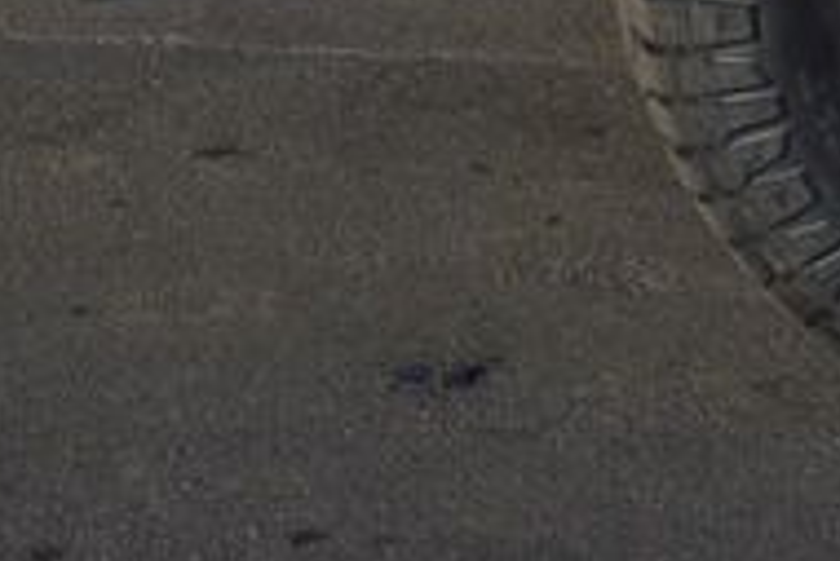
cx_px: -115
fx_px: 4710
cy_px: -813
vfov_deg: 6.5
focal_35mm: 202
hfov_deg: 10.1
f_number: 11
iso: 100
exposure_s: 1/160
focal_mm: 25
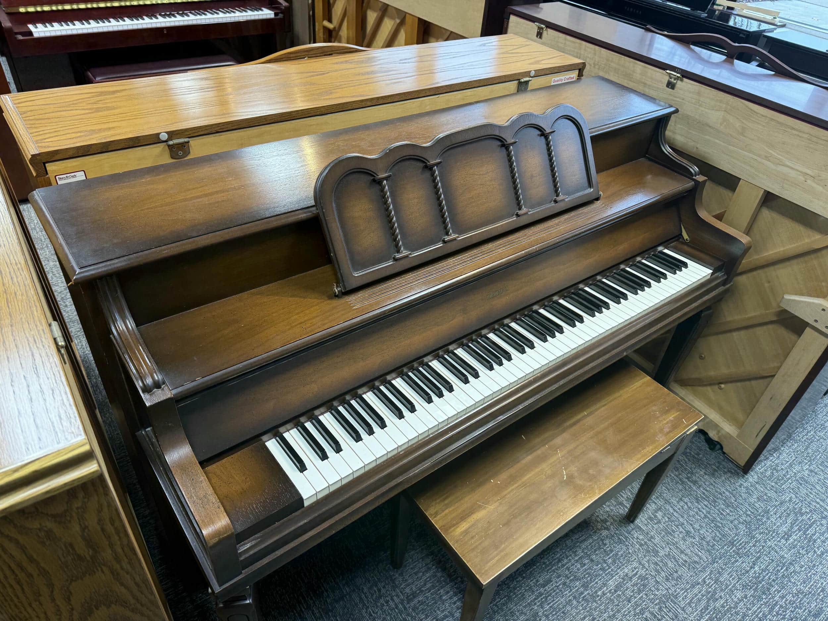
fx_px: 574
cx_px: 414
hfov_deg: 71.6
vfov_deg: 56.8
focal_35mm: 24
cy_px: 310
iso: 125
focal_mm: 6.76
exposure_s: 1/60
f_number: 1.78
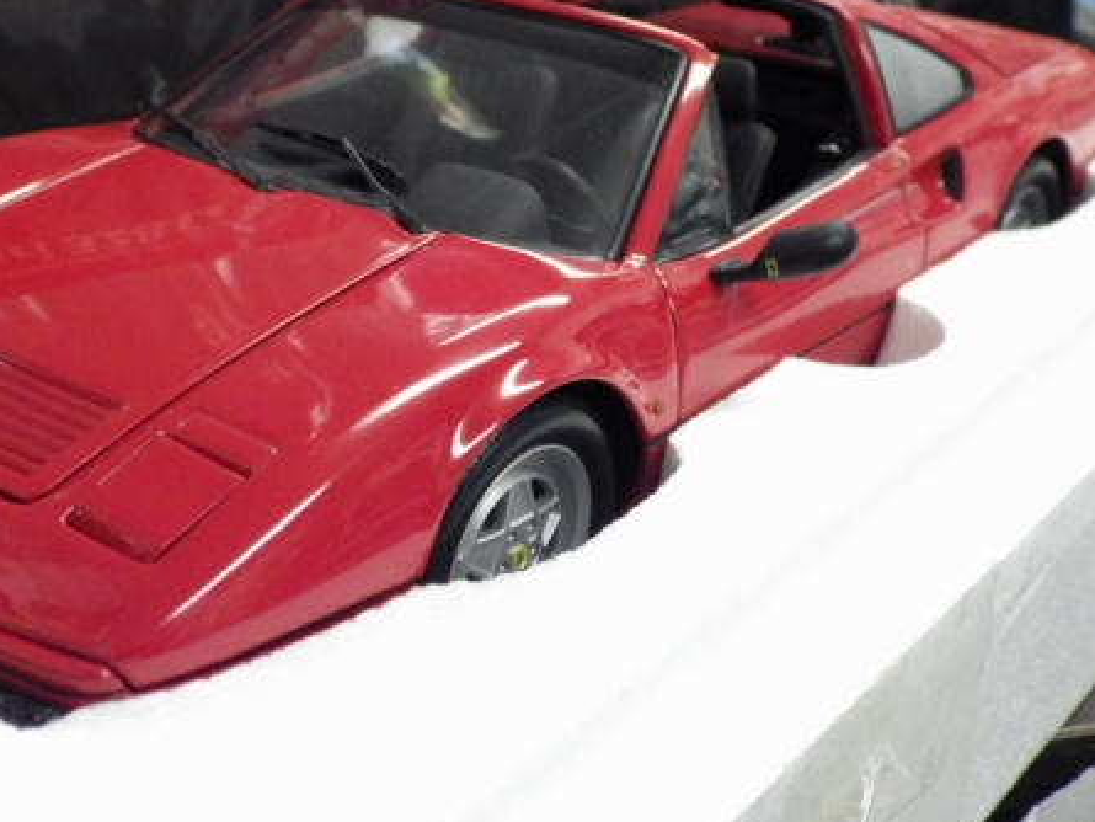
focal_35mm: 59
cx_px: 386
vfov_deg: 24.7
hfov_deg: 32.5
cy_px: 249
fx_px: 1867
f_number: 3.6
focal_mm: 7.4
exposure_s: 1/50
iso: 800
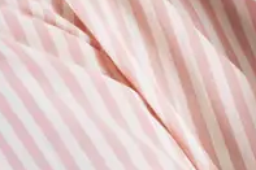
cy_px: -266
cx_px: 516
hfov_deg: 6.6
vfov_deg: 4.4
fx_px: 2167
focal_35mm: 305
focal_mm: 50
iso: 125
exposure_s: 1/125
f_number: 3.5
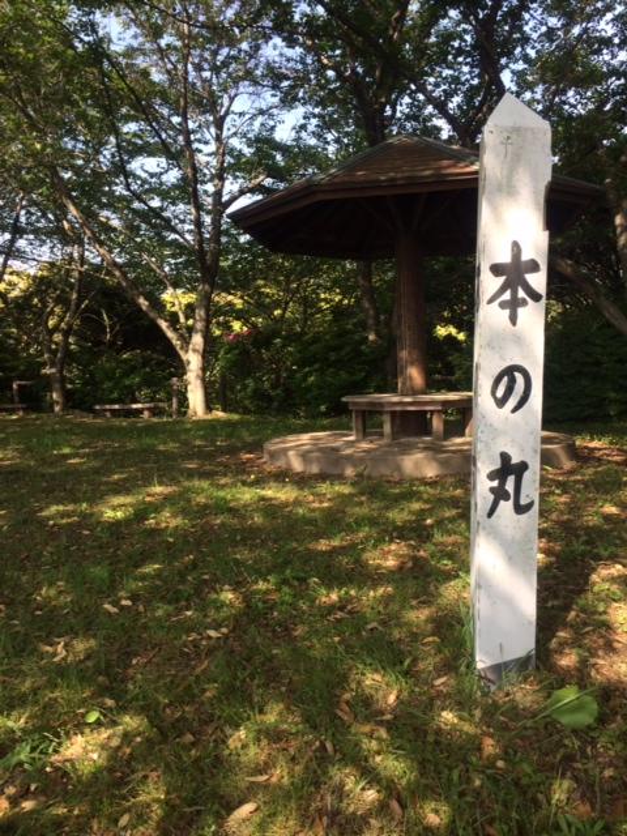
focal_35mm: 30
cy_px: 418
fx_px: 725
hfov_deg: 46.8
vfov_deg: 60.0
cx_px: 314
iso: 32
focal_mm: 4.12
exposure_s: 1/466
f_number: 2.2
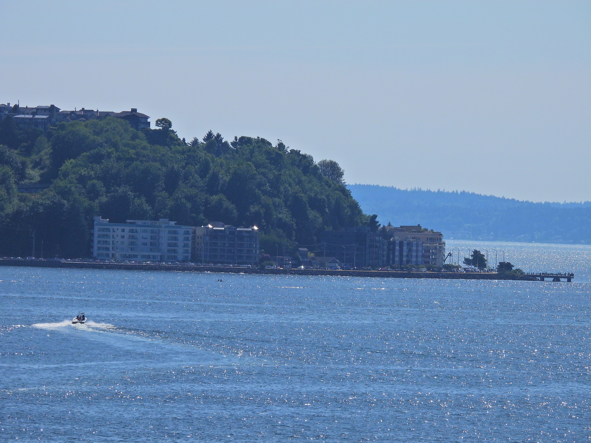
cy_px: 222
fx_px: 6488
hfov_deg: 5.2
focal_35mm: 380
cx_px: 296
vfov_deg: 3.9
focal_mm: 67.8
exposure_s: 1/2000
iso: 100
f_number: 5
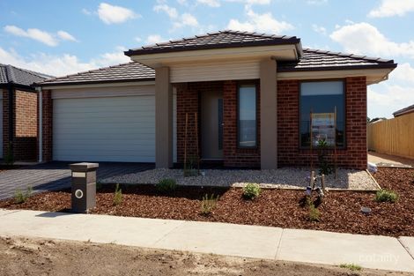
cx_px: 207
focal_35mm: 33
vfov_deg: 39.9
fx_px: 379
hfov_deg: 57.2
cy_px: 138
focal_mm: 22
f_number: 16
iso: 200
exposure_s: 1/160
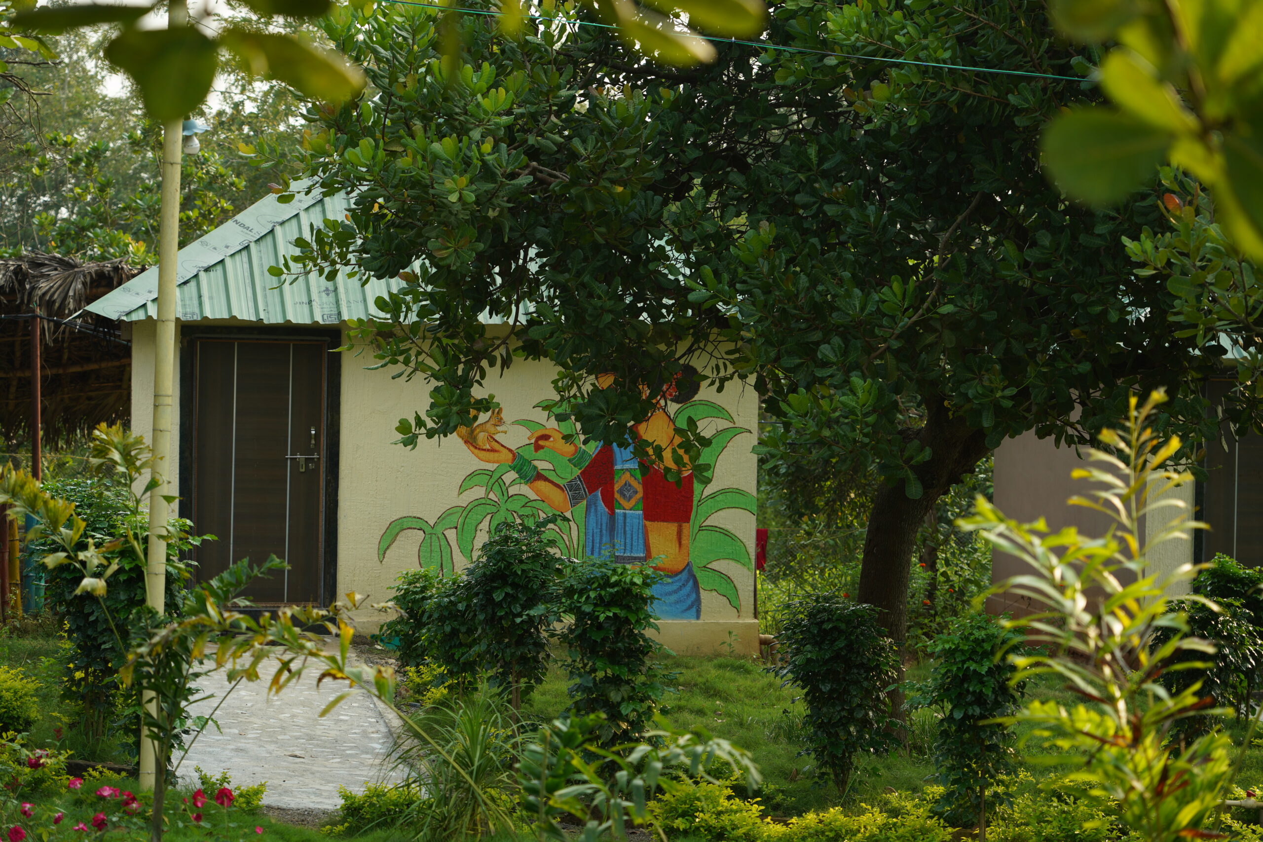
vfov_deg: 14.6
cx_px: 632
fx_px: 3298
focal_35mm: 94
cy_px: 421
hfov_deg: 21.7
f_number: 5
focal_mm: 94
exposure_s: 1/250
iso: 160
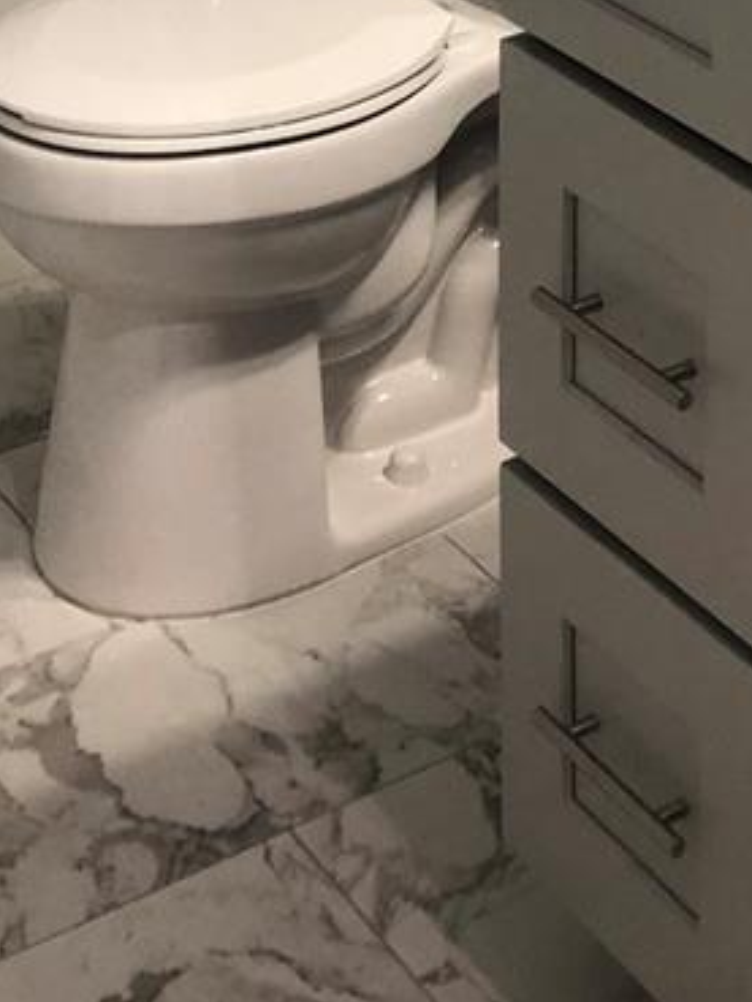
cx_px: 562
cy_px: -576
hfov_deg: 16.2
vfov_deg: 18.6
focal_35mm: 91
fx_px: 2634
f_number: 1.8
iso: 40
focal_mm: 3.99
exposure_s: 1/20
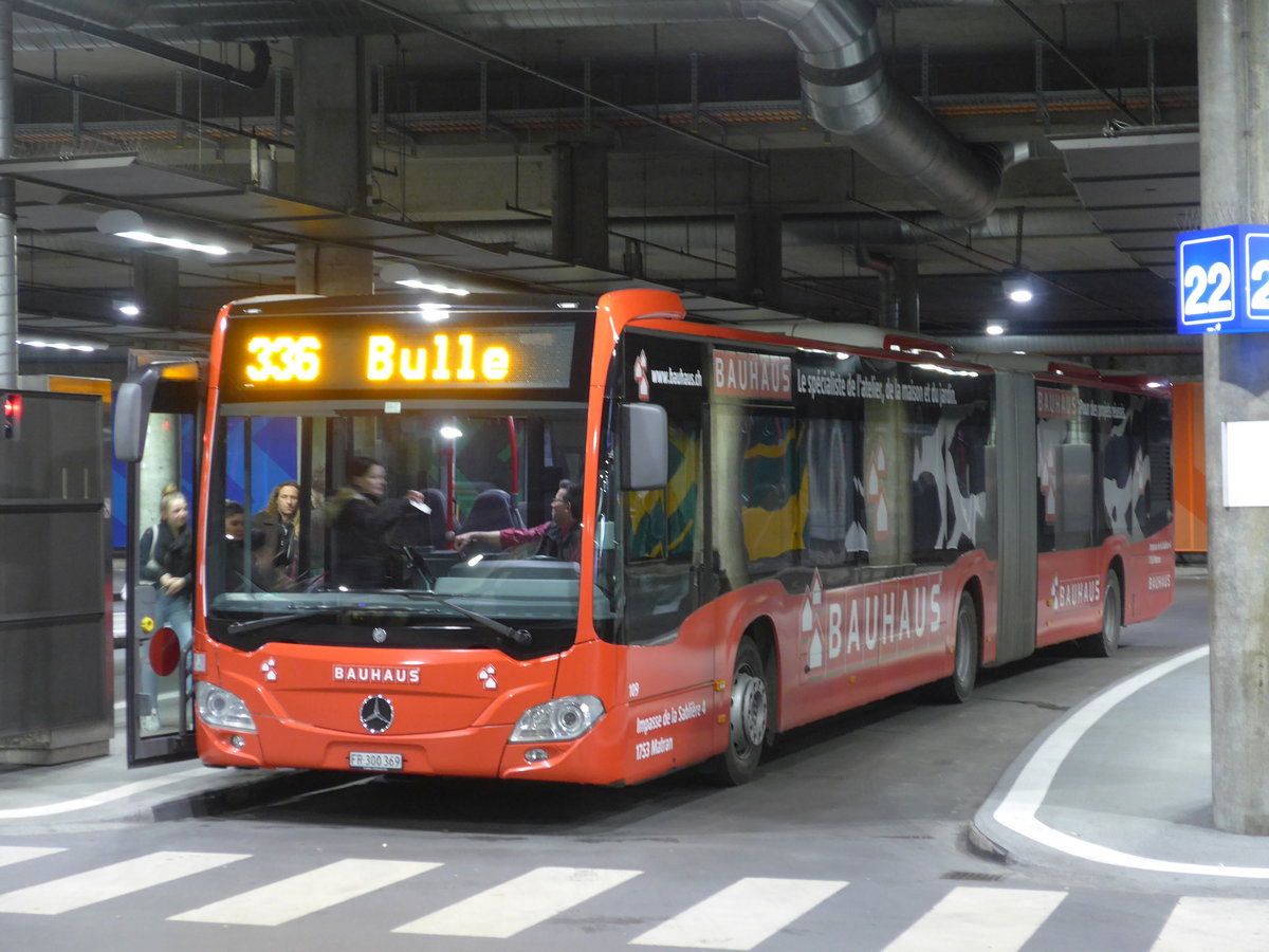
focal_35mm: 74
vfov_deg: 19.9
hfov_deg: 26.3
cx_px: 634
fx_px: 2713
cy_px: 476
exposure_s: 1/8
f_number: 4.2
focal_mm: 15
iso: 400
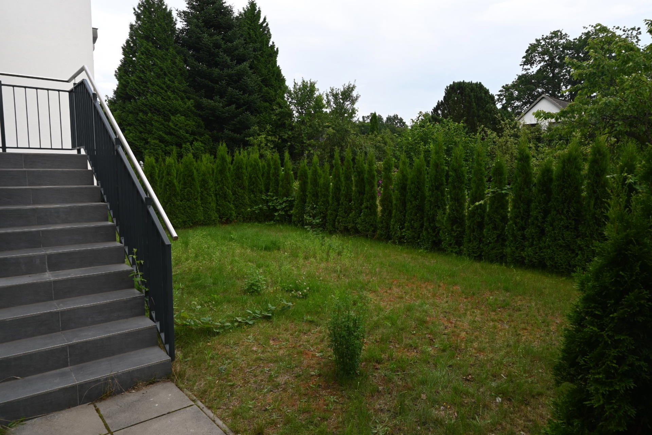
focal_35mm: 24
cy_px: 218
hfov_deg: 73.7
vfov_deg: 53.1
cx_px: 326
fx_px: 435
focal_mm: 16
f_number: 10
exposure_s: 1/30
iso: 160
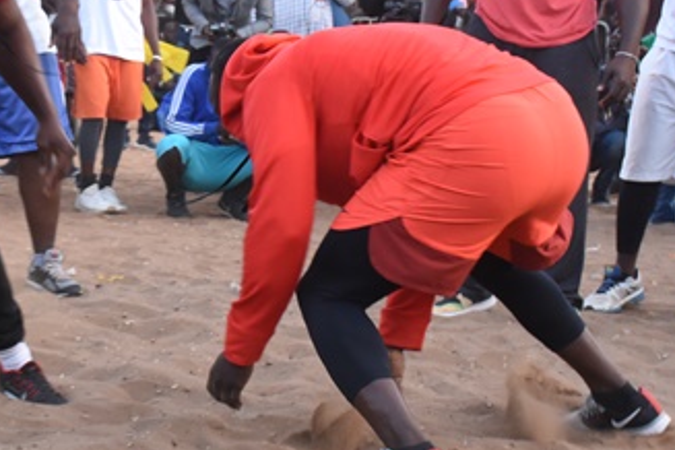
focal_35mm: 110
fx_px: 2062
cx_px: 107
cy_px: 156
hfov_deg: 18.4
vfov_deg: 12.4
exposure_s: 1/160
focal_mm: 30
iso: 1000
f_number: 6.3
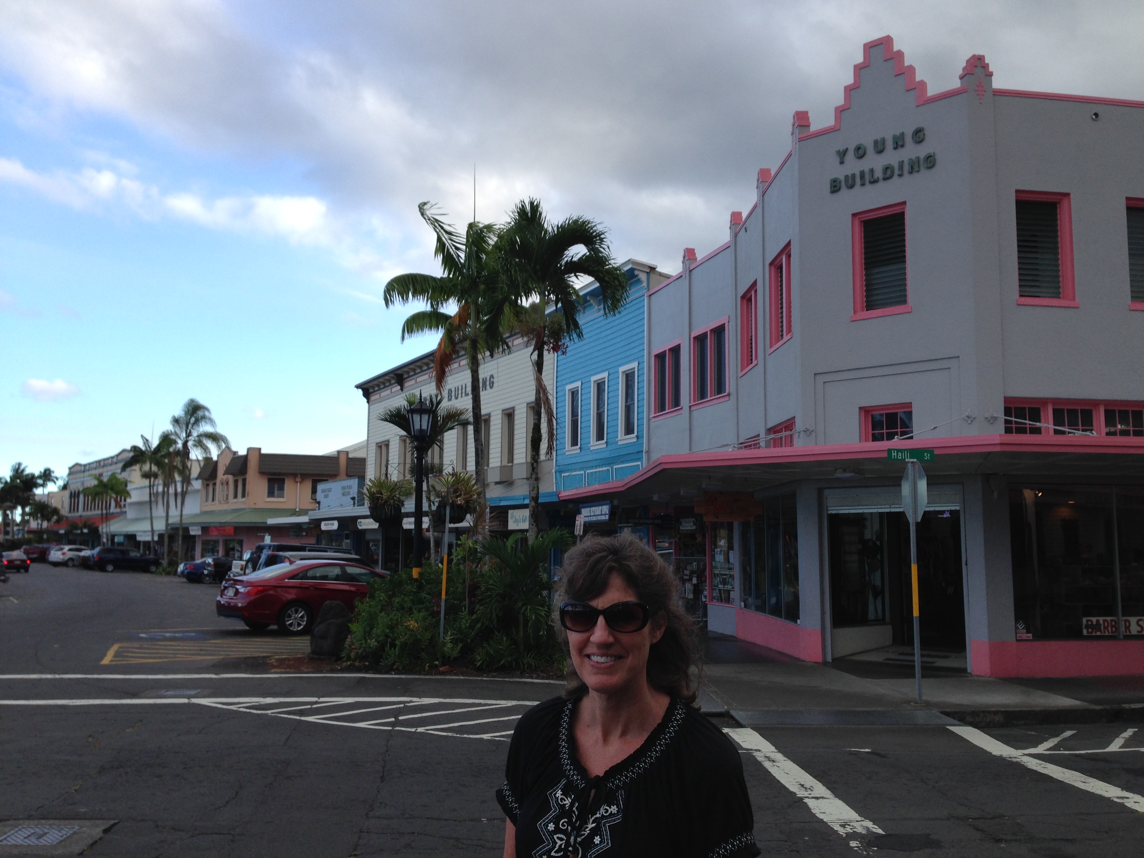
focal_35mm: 33
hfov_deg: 55.4
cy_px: 429
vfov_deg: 42.9
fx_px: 1091
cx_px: 572
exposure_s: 1/507
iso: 50
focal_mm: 4.12
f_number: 2.4
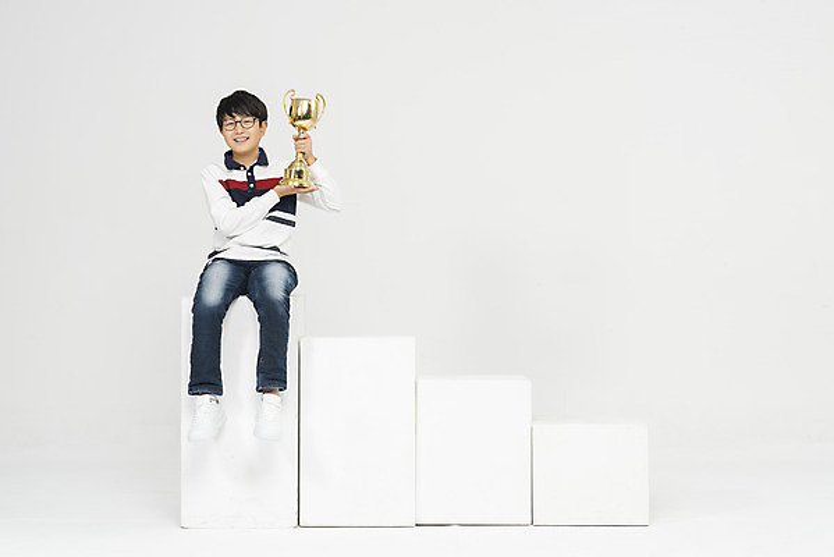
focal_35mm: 52
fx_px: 1205
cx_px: 417
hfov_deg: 38.2
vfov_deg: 26.0
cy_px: 278
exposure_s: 1/125
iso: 100
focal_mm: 52
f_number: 20
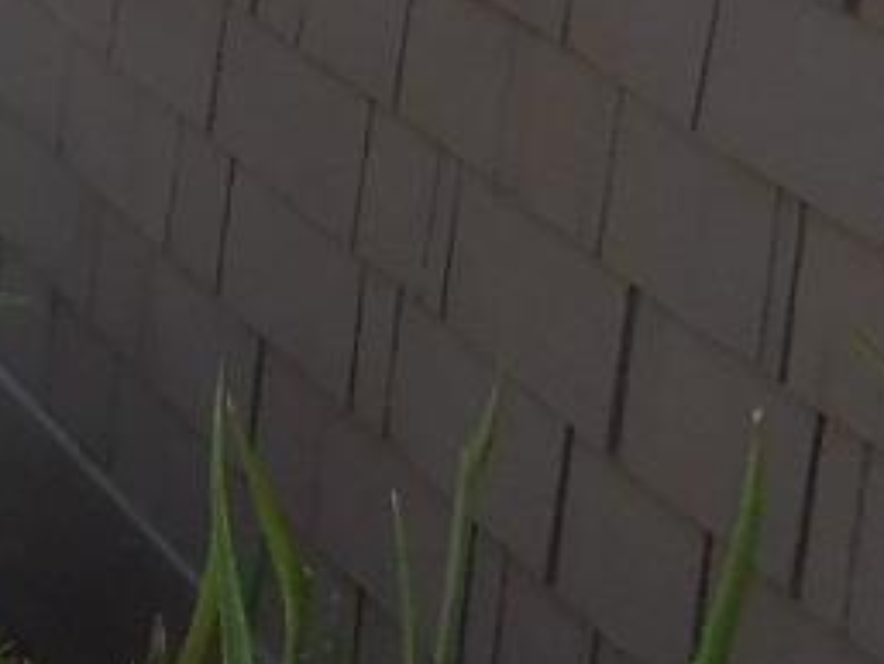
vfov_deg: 9.1
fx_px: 3730
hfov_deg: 10.7
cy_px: -962
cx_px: -1469
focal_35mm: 146
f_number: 3.3
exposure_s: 1/320
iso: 125
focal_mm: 4.5
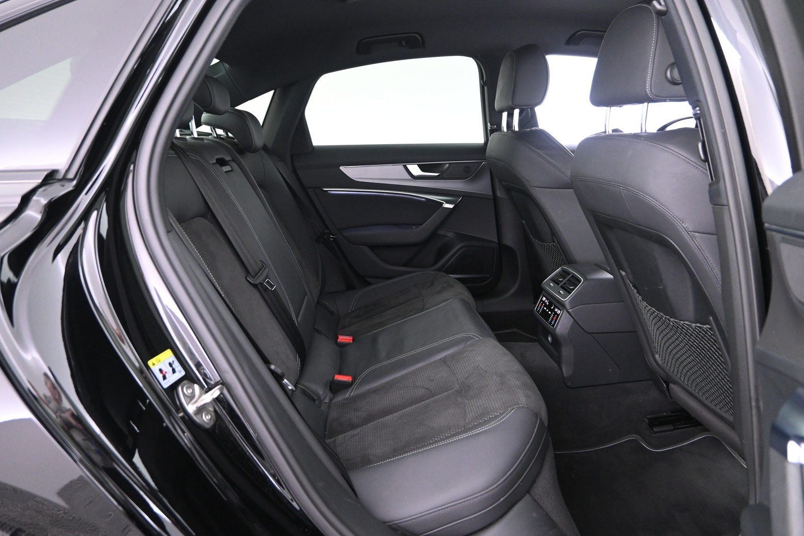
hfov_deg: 71.5
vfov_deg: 51.3
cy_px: 270
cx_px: 409
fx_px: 558
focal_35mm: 25
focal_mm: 16
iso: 2500
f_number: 3.5
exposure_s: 1/13
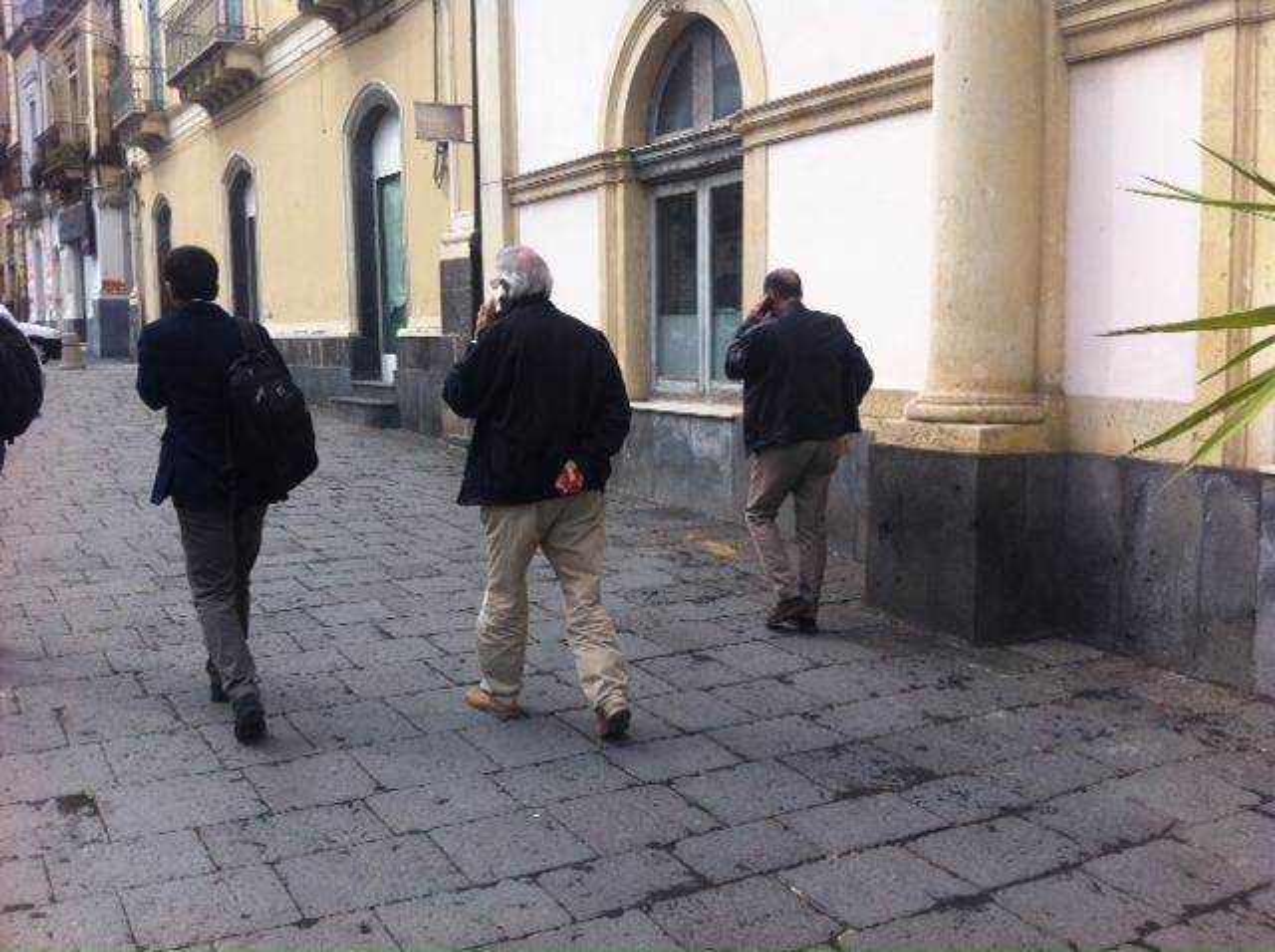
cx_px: 638
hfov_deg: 52.7
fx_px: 1287
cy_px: 476
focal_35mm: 35
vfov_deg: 40.6
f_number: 2.8
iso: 80
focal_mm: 3.85
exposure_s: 1/495
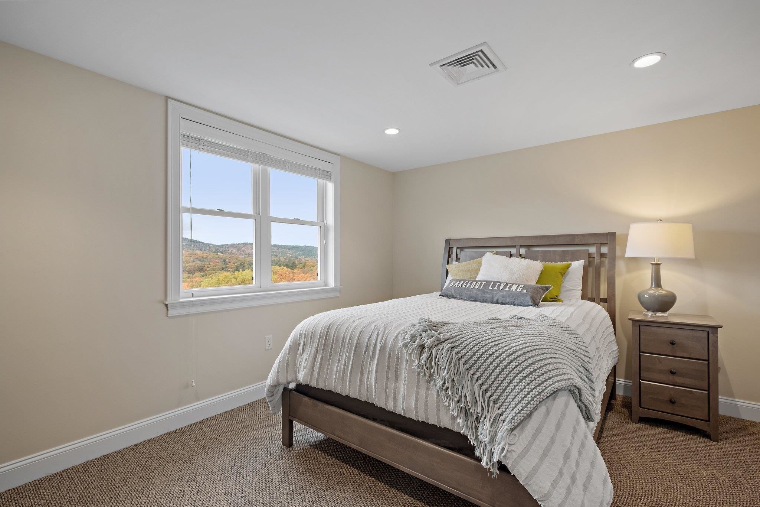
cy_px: 254
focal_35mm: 16
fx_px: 338
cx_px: 380
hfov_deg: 96.7
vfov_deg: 73.7
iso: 500
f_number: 8
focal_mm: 10.5
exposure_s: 1/3
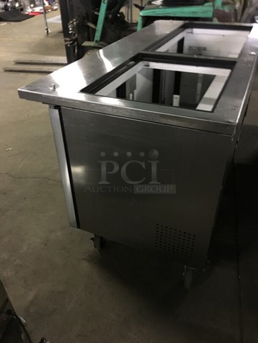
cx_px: 129
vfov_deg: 61.7
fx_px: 288
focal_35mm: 29
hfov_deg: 48.2
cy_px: 172
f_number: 2.2
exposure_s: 1/4
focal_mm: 4.15
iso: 125
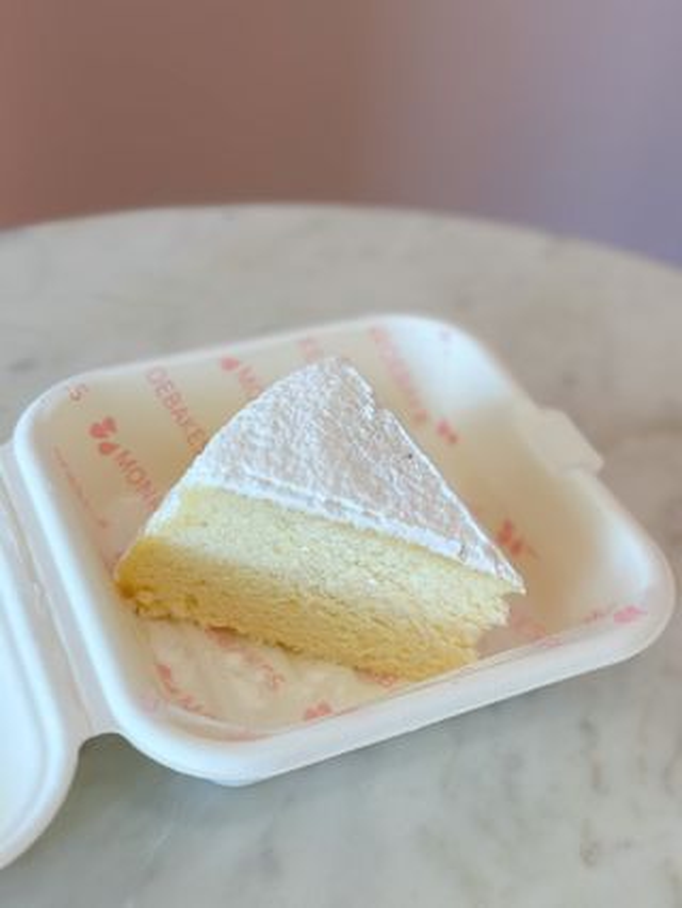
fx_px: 1260
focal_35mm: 48
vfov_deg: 39.6
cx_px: 341
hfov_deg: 30.3
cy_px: 454
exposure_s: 1/300
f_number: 1.8
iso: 80
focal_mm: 6.86
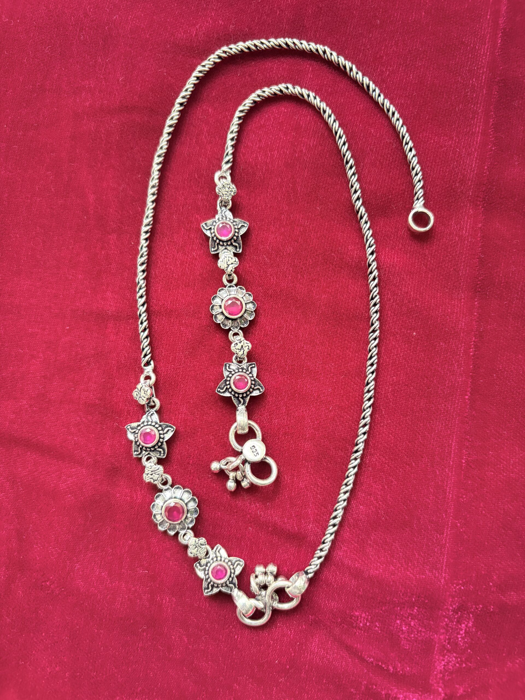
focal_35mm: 26
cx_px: 262
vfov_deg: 67.3
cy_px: 350
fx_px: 526
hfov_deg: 53.1
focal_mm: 5.96
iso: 500
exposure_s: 1/54
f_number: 1.6
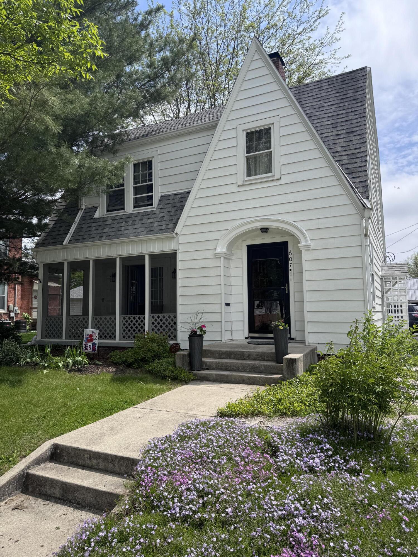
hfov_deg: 56.8
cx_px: 209
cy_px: 278
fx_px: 386
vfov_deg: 71.6
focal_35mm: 24
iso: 80
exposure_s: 1/5814
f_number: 1.78
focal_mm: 6.76
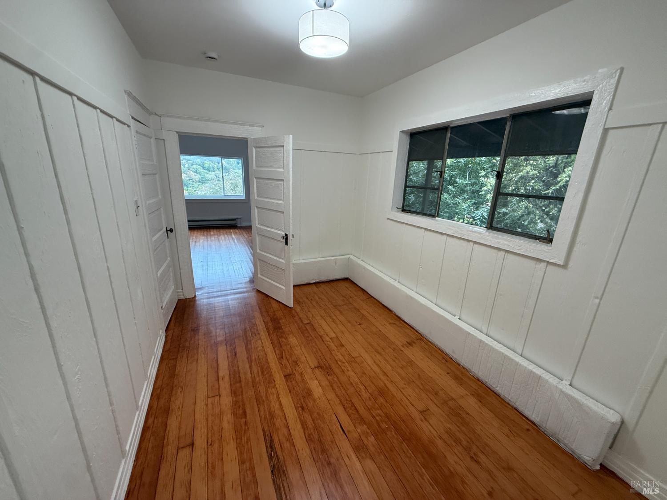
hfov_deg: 102.1
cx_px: 334
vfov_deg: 85.7
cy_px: 250
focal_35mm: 14
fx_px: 270
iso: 200
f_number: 2.2
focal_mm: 2.22
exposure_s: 1/120
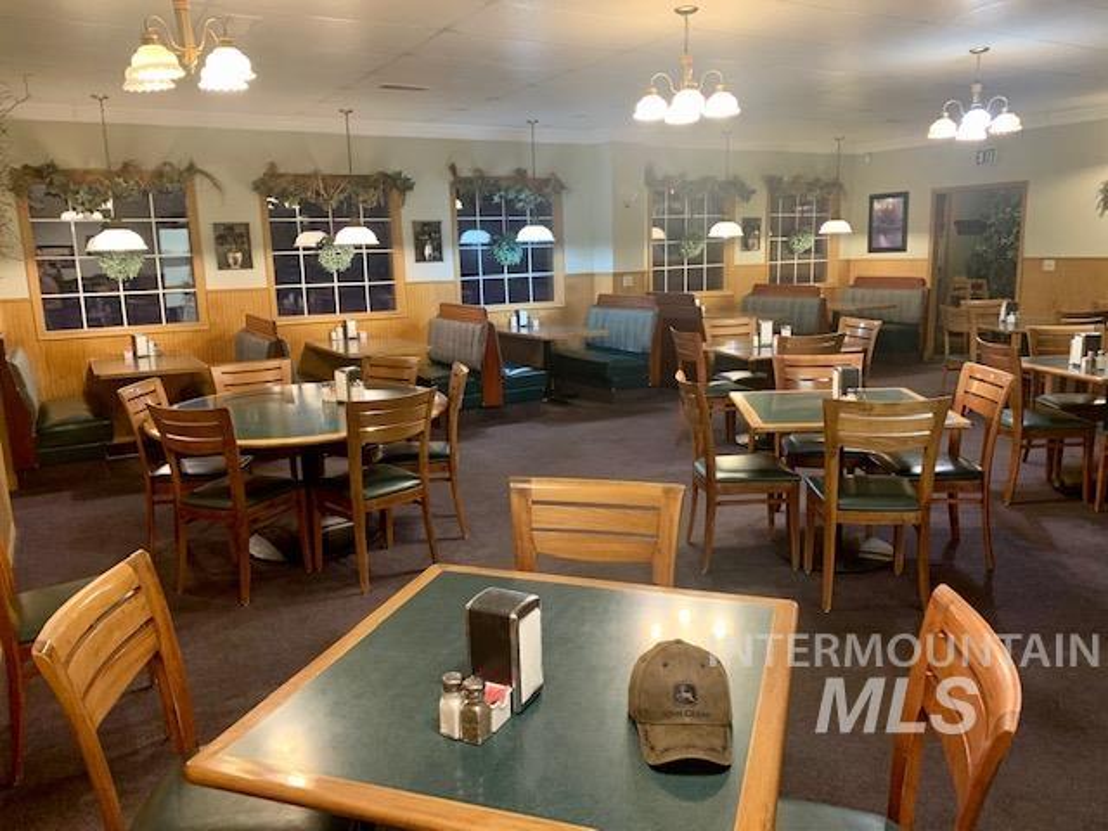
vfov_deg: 53.1
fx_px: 832
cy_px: 416
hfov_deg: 67.3
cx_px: 554
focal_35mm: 26
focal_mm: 4.25
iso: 250
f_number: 1.8
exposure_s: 1/40
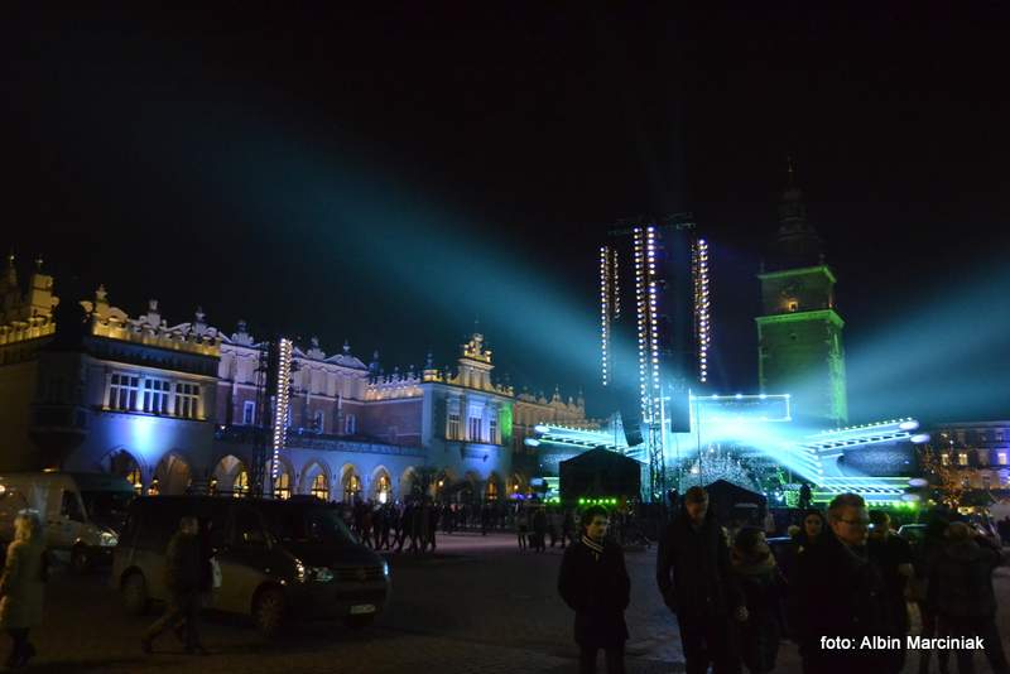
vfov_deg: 48.0
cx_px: 505
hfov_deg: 67.4
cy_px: 337
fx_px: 758
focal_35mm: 27
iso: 3200
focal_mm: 18
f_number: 3.5
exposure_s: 1/80
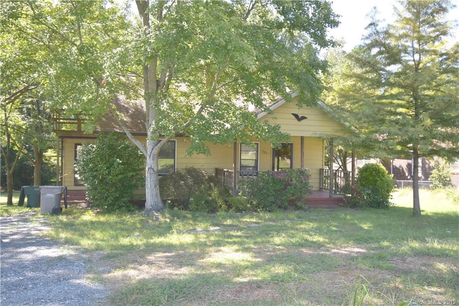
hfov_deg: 61.9
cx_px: 230
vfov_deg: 43.6
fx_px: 382
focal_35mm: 30
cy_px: 153
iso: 200
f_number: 5.6
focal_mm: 20
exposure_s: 1/160
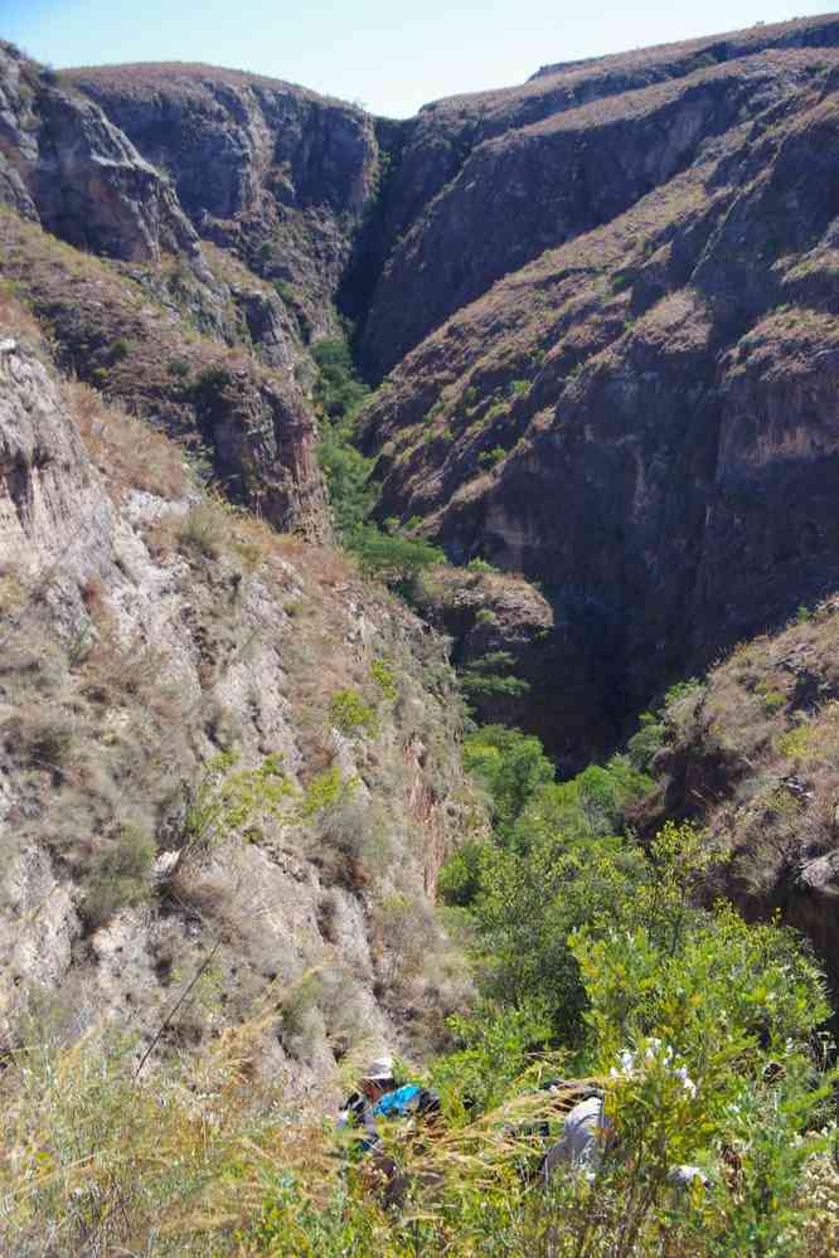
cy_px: 629
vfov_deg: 34.4
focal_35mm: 58
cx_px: 420
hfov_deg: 23.3
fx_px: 2034
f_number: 9
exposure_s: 1/60
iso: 200
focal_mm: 38.8
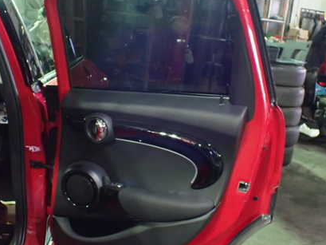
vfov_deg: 32.9
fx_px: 414
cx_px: 159
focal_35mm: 44
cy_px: 120
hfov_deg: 42.9
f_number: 2.3
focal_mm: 5.4
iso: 1250
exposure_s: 1/30
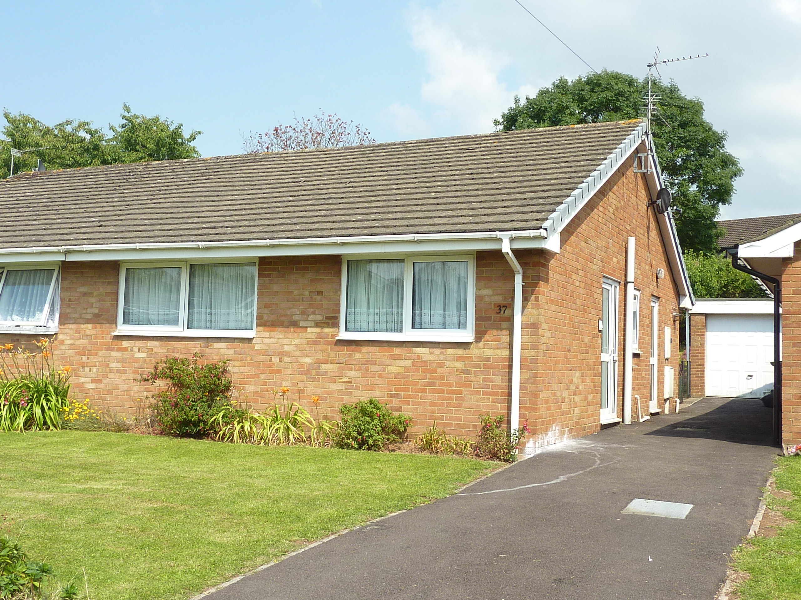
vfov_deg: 37.7
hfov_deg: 49.0
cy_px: 300
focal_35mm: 38
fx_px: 879
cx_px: 400
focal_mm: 4.4
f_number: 4
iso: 80
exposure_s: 1/400
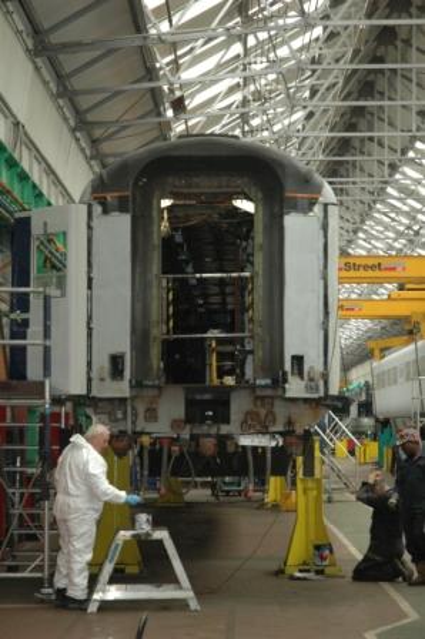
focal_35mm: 90
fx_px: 1596
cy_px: 320
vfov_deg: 22.6
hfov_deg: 15.2
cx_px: 212
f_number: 4.5
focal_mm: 60
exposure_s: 1/60
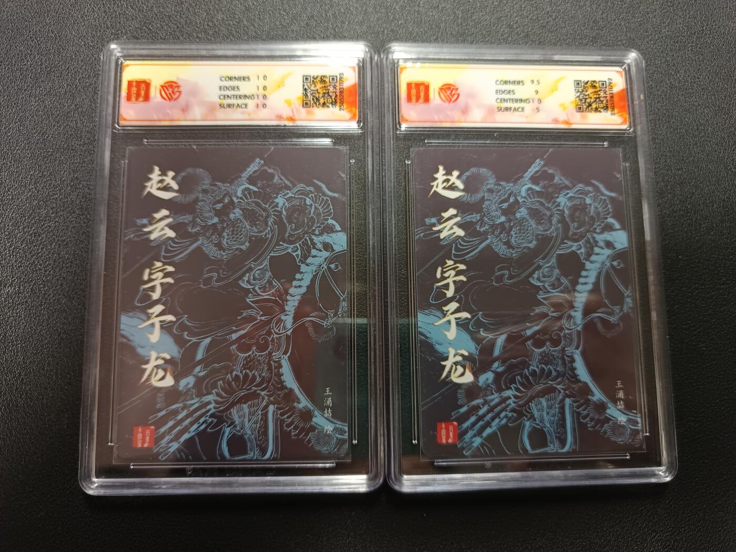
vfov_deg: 56.8
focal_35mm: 24
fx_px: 510
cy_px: 276
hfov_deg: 71.6
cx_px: 368
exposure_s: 1/33.3
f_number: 1.7
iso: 909
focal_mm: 5.31
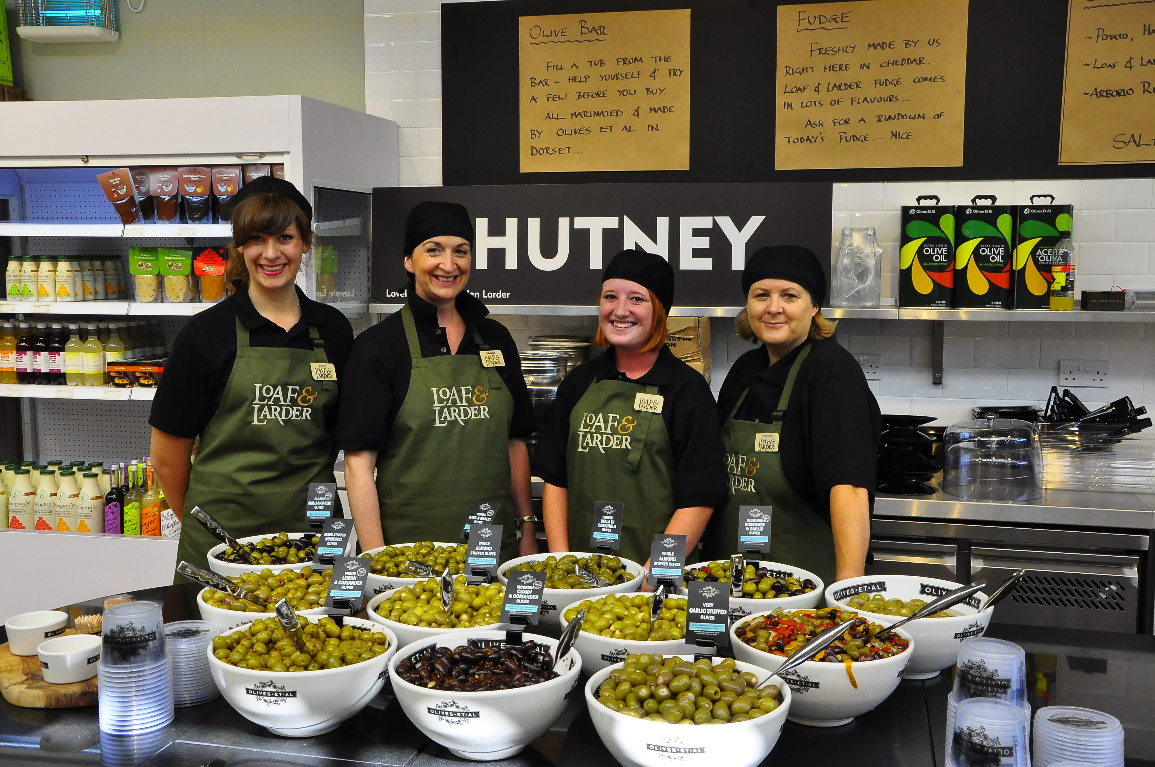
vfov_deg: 35.4
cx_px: 578
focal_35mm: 38
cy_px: 384
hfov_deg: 51.3
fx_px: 1202
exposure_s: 1/100
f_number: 13
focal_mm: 25
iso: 1000
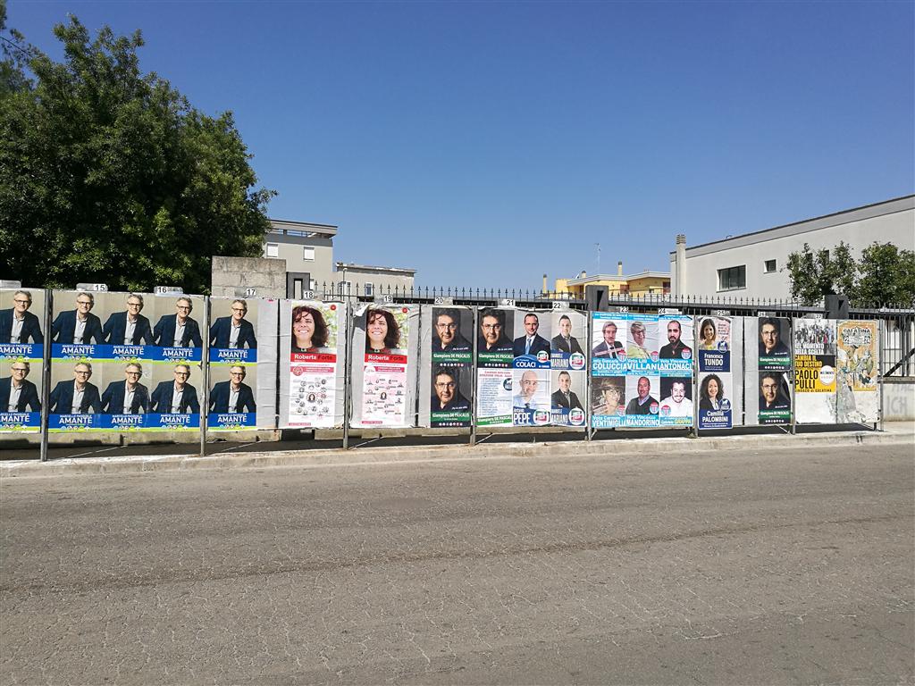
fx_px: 714
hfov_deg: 65.3
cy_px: 343
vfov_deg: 51.4
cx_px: 458
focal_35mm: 27
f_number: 2.2
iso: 50
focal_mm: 4.5
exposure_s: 1/1136
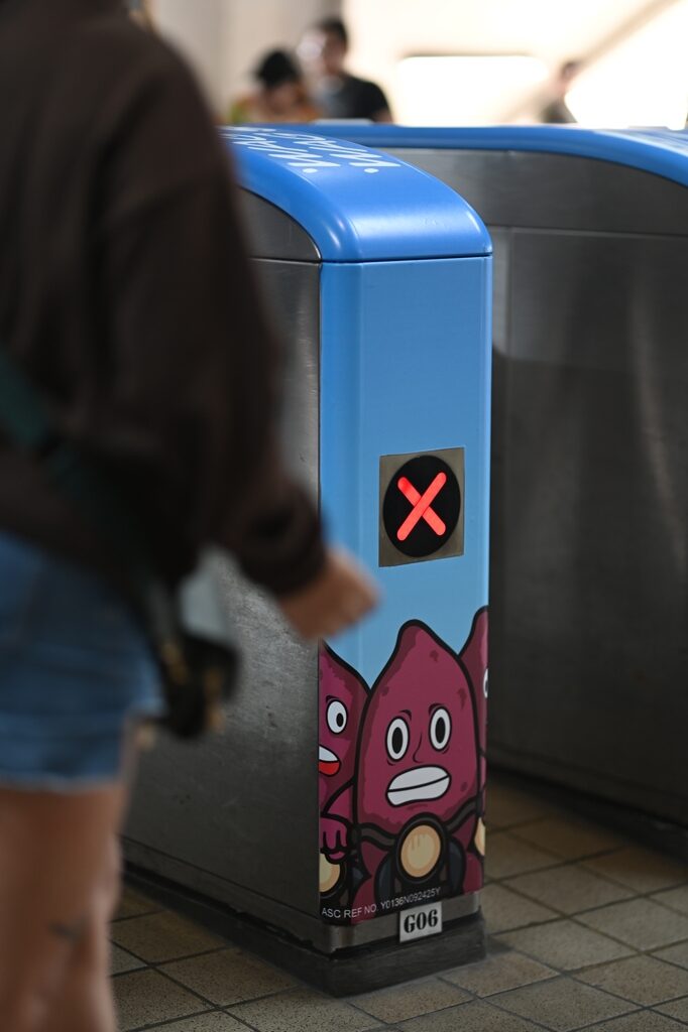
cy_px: 516
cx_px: 344
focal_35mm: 85
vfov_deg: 23.9
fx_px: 2438
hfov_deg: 16.1
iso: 200
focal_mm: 85
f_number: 1.4
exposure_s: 1/60
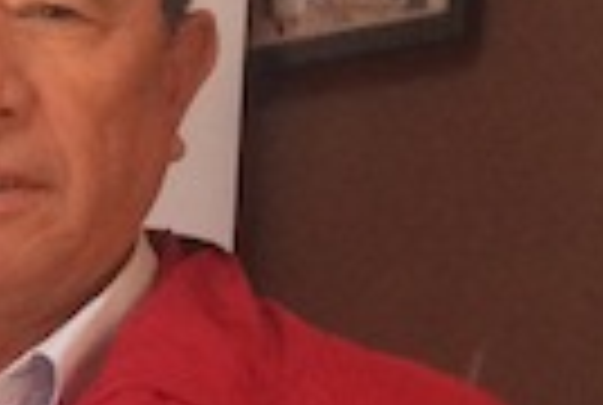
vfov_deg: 6.7
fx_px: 3391
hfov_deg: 8.6
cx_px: -1161
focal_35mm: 202
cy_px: 664
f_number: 2.2
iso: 125
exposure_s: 1/33
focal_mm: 4.15
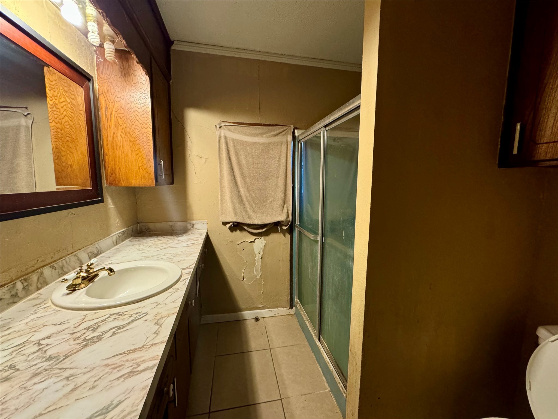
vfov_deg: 85.7
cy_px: 210
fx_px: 226
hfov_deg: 102.1
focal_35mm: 14
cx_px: 279
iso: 400
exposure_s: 1/60
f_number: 2.2
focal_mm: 2.22
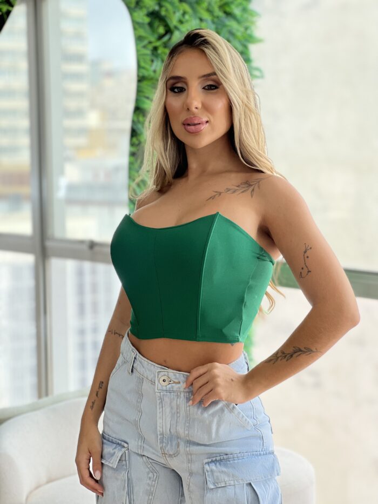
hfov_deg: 19.1
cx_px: 189
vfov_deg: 25.3
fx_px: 1121
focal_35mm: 77
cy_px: 252
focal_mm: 9
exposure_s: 1/120
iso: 80
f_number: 2.8
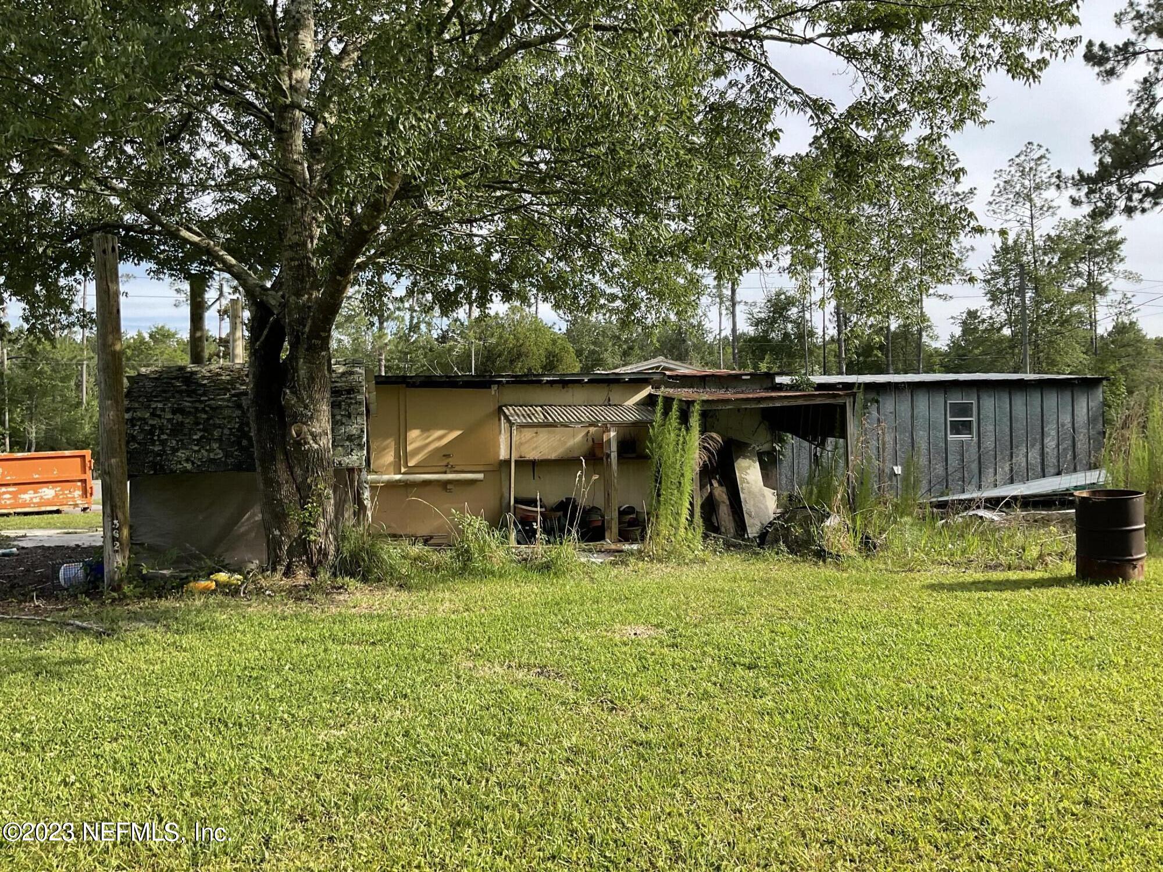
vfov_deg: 48.2
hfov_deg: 61.7
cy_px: 436
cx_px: 582
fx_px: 974
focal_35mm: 29
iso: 16
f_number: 1.8
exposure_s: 1/606
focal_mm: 3
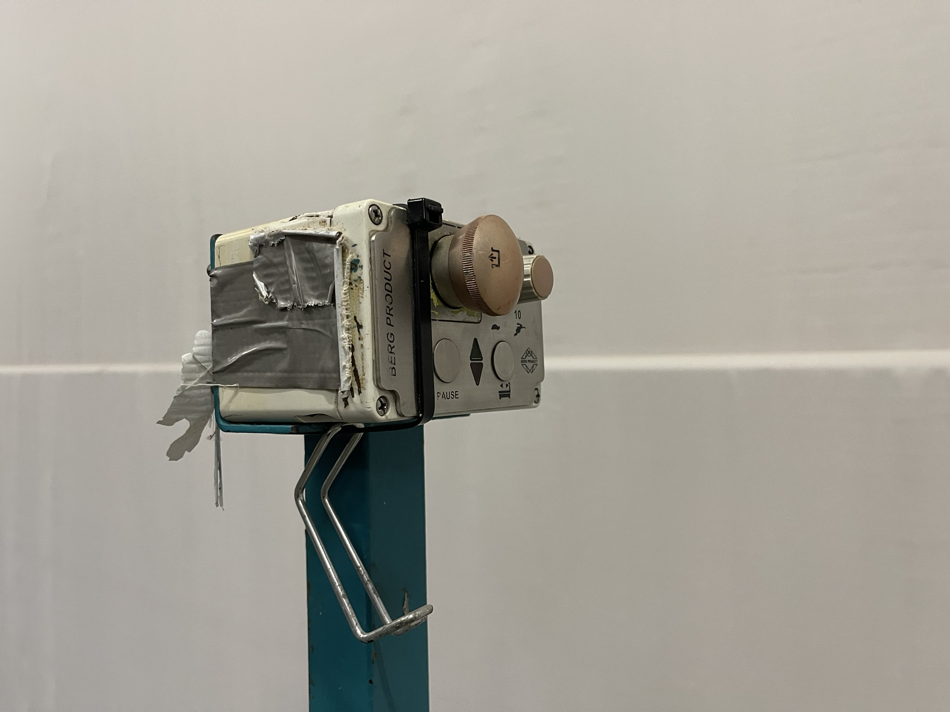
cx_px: 475
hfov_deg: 69.4
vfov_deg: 54.9
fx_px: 686
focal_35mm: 25
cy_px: 356
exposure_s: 1/50
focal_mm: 5.1
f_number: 1.6
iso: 200
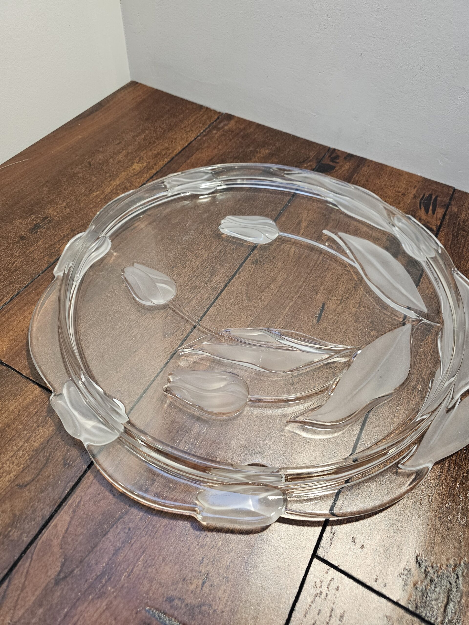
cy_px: 312
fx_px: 415
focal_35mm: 23
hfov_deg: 58.9
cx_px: 234
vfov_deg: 73.9
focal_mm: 6.3
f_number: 1.7
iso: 250
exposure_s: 1/120
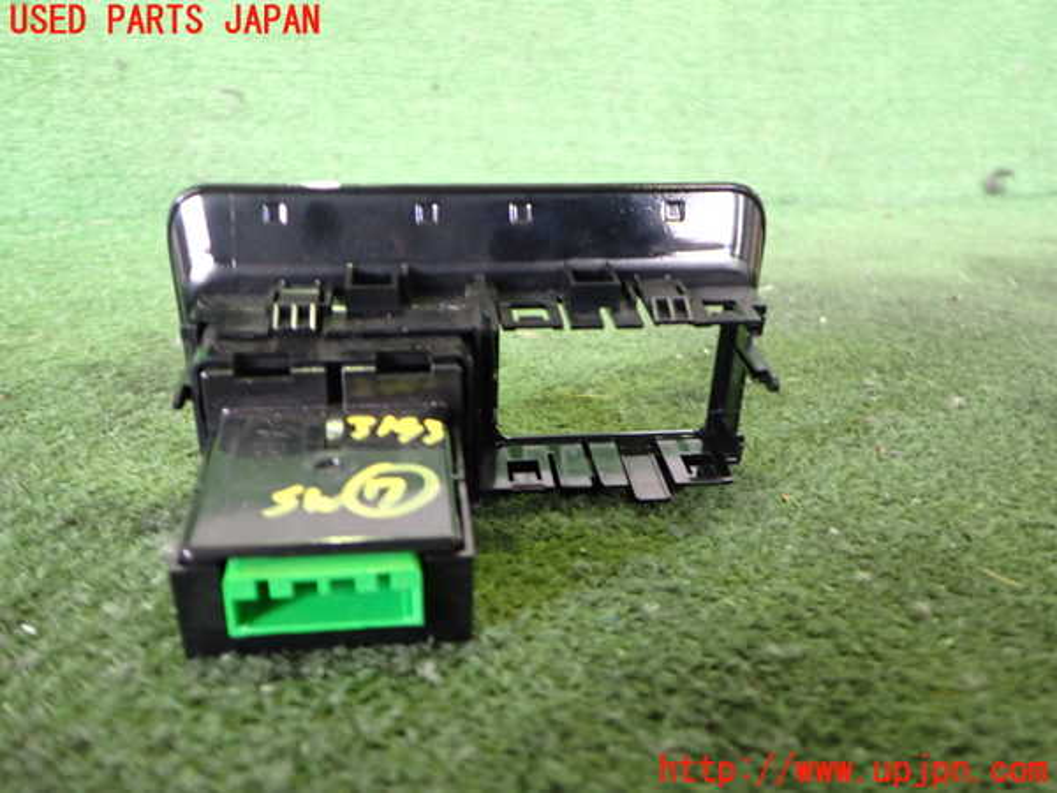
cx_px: 528
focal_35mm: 30
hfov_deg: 60.0
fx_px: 916
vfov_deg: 46.8
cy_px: 396
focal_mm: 5.4
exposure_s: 1/30
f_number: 2.3
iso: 640
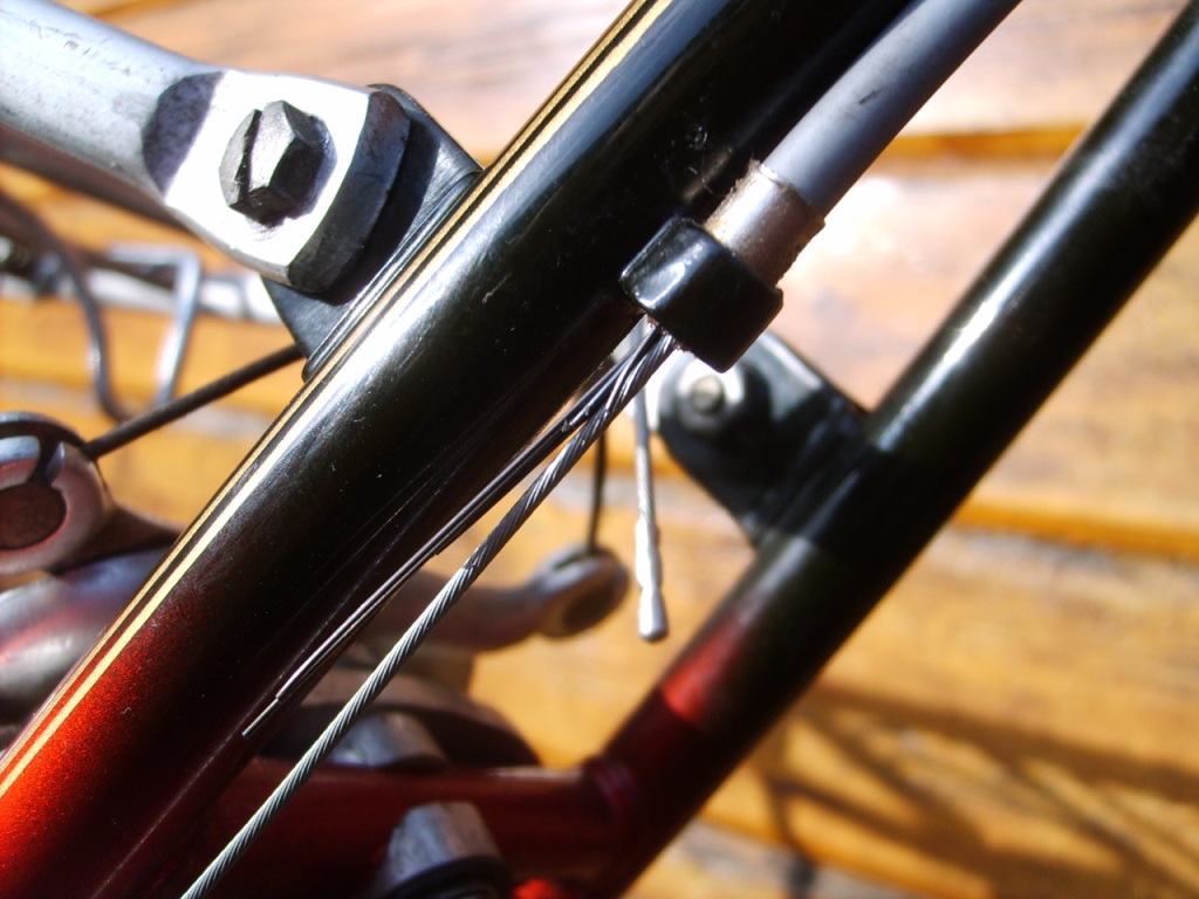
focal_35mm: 35
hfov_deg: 52.6
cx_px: 600
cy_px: 450
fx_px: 1212
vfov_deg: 40.7
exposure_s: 1/500
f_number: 2.8
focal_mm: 5.8
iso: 50
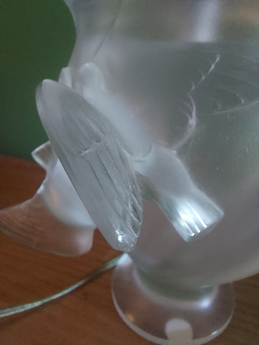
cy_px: 172
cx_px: 130
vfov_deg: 69.4
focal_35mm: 25
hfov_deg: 54.9
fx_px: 249
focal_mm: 2.13
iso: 320
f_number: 2.4
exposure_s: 1/30
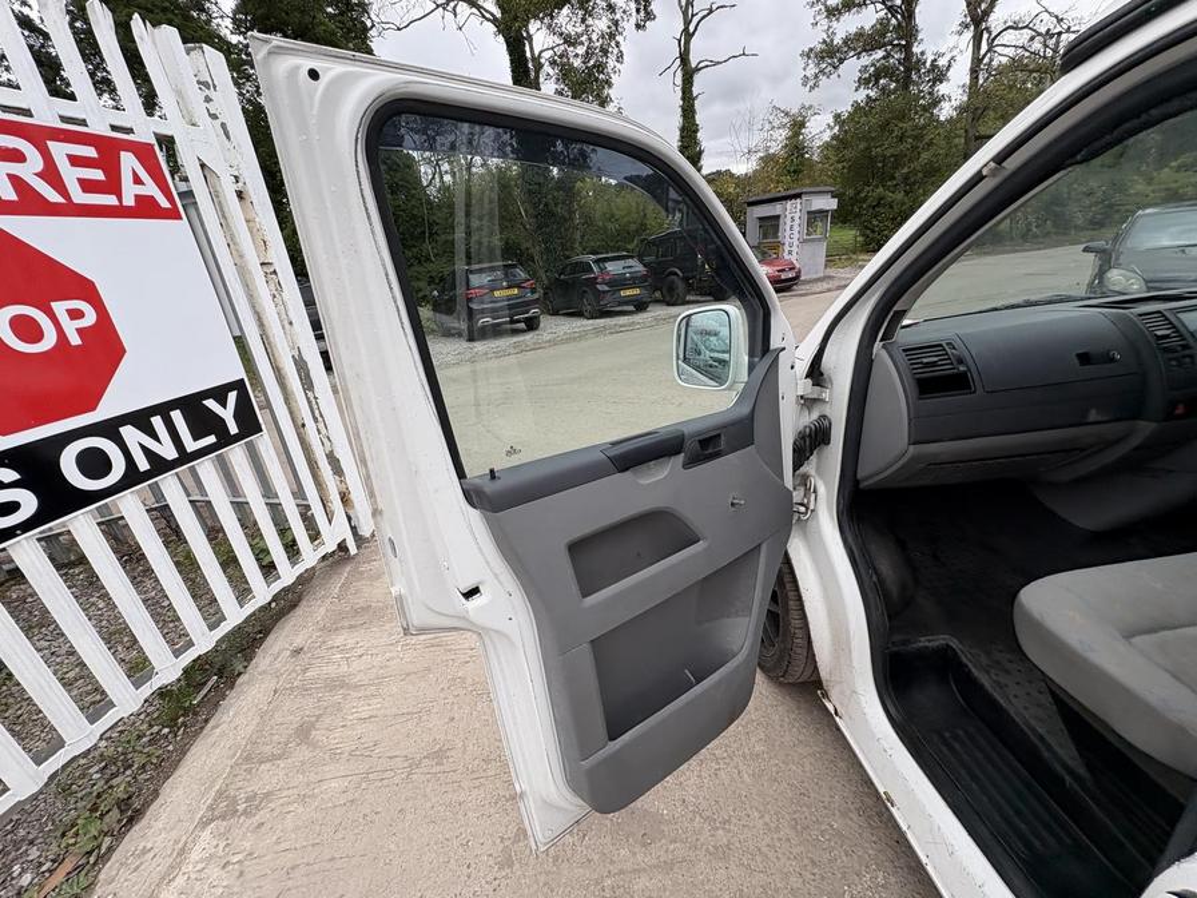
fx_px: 484
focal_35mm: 14
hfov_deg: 102.1
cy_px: 449
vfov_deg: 85.7
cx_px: 598
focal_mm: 2.22
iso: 40
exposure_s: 1/392
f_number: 2.2
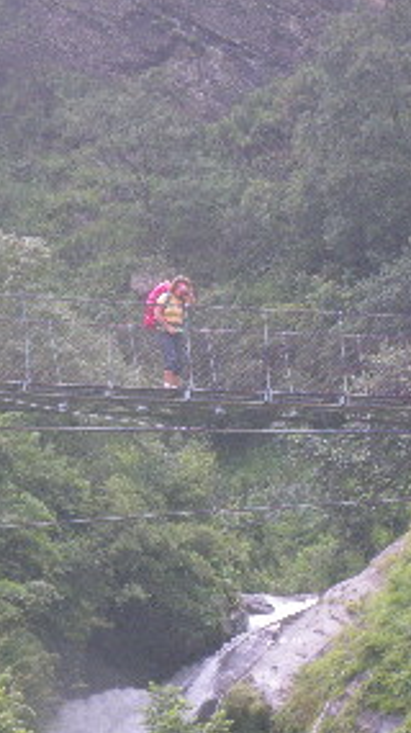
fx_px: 3279
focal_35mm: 169
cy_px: 365
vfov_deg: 12.7
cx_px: 190
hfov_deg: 7.2
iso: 250
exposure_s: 1/160
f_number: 5.2
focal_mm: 20.6
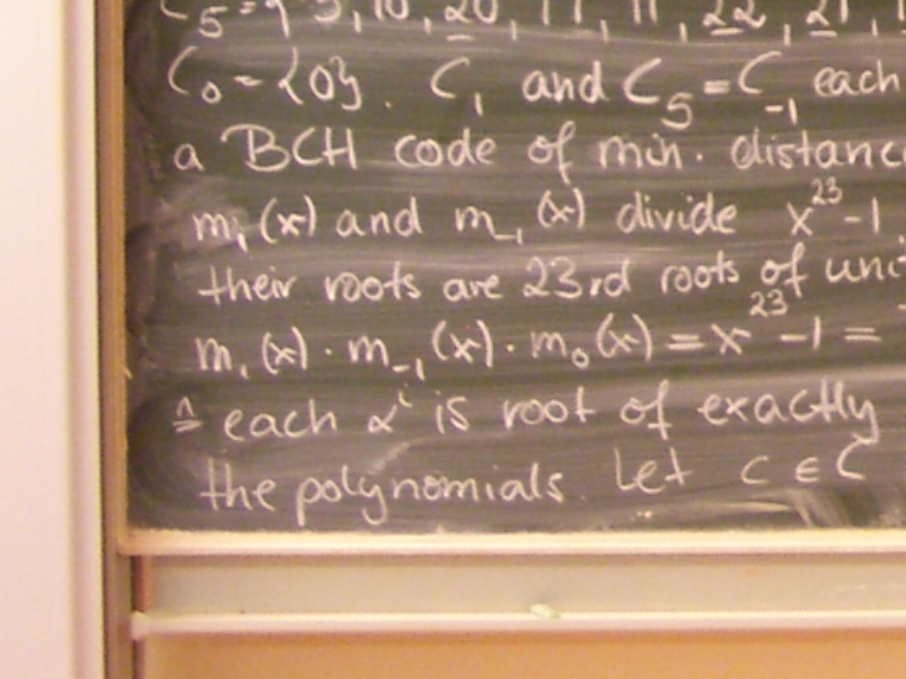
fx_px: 3350
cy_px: -487
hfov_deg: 14.1
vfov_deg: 10.9
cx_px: 1484
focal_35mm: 128
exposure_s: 1/10
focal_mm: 5.8
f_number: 2.6
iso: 200
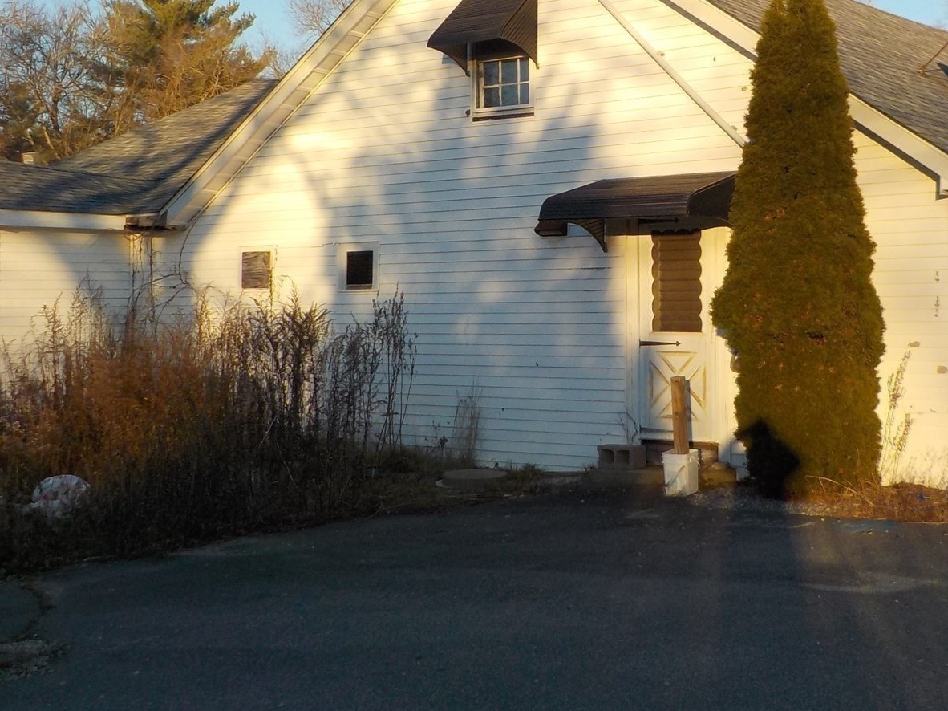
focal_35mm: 52
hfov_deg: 36.5
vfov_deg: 27.6
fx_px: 1424
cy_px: 168
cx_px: 615
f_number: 3.3
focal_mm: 4.1
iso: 125
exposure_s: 1/500
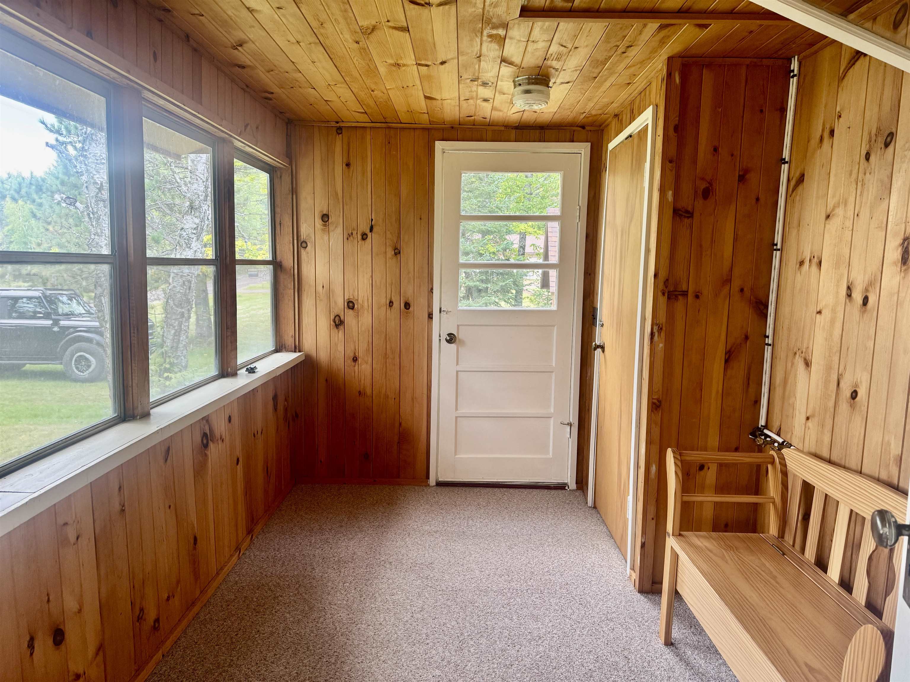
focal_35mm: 24
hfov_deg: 71.6
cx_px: 455
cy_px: 341
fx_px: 631
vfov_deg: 56.8
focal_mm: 6.76
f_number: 1.78
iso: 200
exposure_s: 1/121
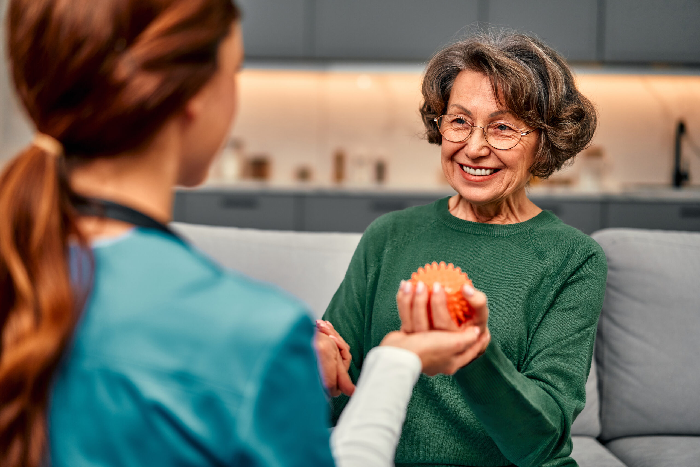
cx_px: 350
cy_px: 234
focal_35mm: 55
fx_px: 1069
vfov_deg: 24.6
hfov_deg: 36.2
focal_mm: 55
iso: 500
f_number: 2
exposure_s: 1/320
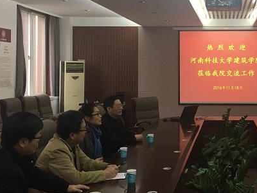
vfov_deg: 25.1
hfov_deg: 32.0
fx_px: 431
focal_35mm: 58
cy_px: 63
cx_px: 218
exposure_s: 1/33
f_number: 2.2
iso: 50
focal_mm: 4.15
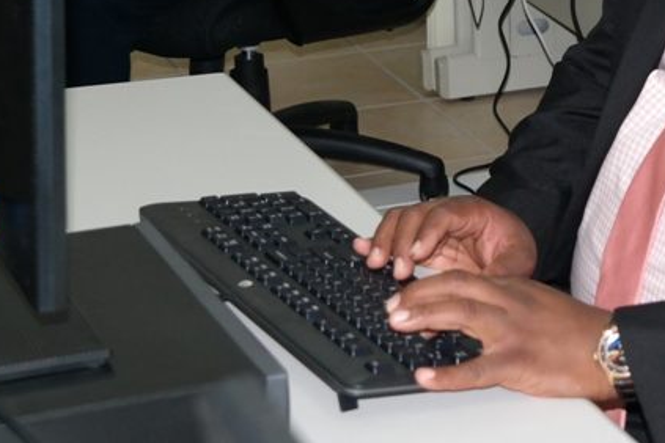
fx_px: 2327
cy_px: 37
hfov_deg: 16.1
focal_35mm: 126
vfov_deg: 10.8
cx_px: 558
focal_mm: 34
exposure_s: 1/200
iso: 800
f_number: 5.6
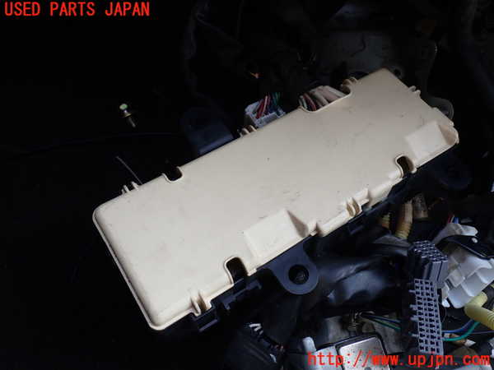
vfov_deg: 46.8
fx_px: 428
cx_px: 247
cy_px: 185
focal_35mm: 30
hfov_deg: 60.0
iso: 100
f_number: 3.2
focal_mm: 5.4
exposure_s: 1/125
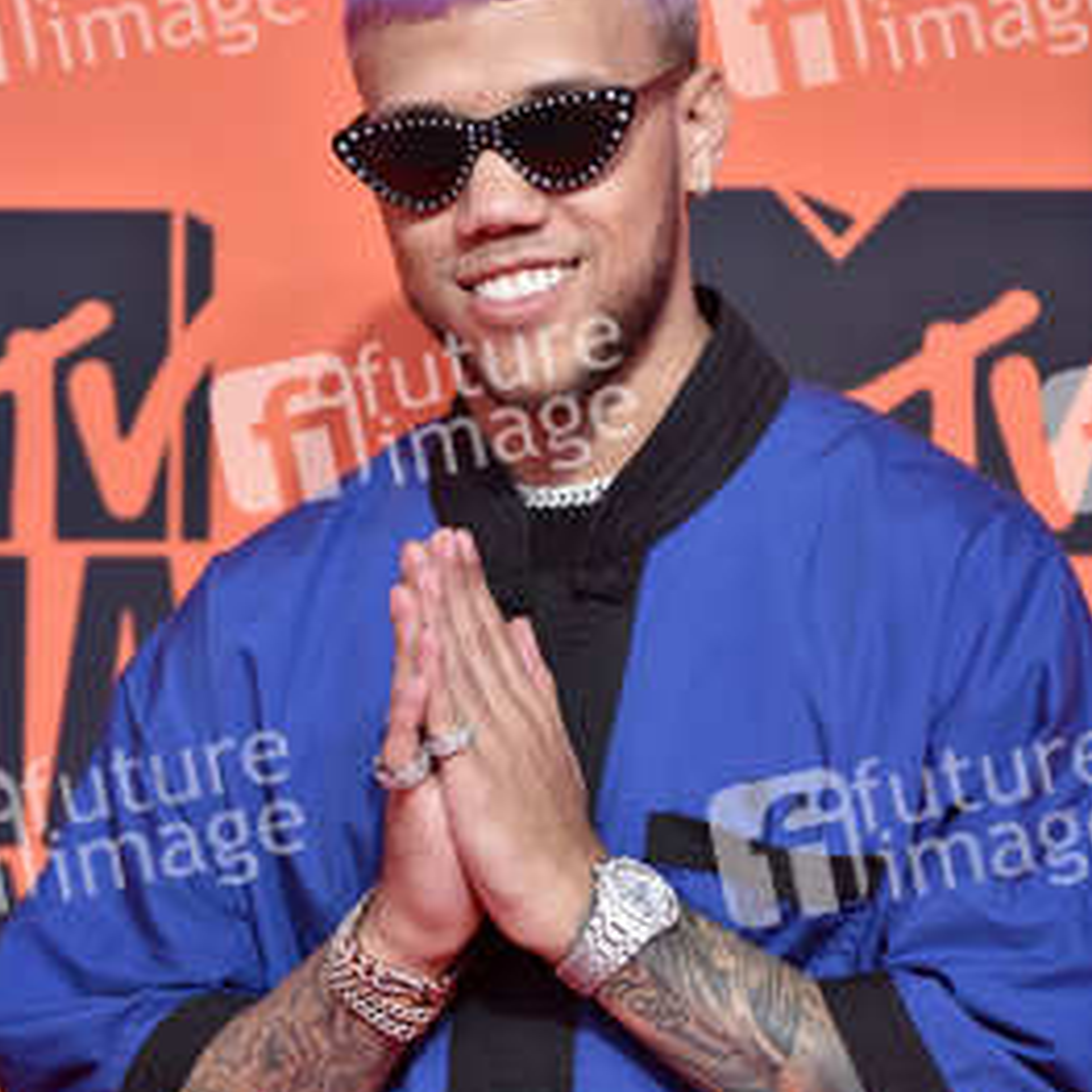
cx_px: 544
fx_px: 9208
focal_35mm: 258
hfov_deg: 6.8
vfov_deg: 6.8
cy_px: 623
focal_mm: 200
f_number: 3.5
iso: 2000
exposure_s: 1/250
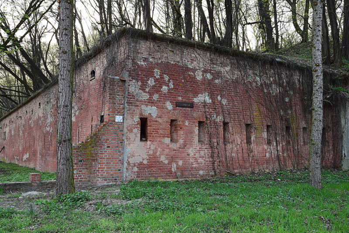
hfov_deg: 53.1
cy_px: 116
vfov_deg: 36.9
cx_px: 174
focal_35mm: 36
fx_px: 349
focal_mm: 24
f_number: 7.1
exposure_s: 1/50
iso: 400
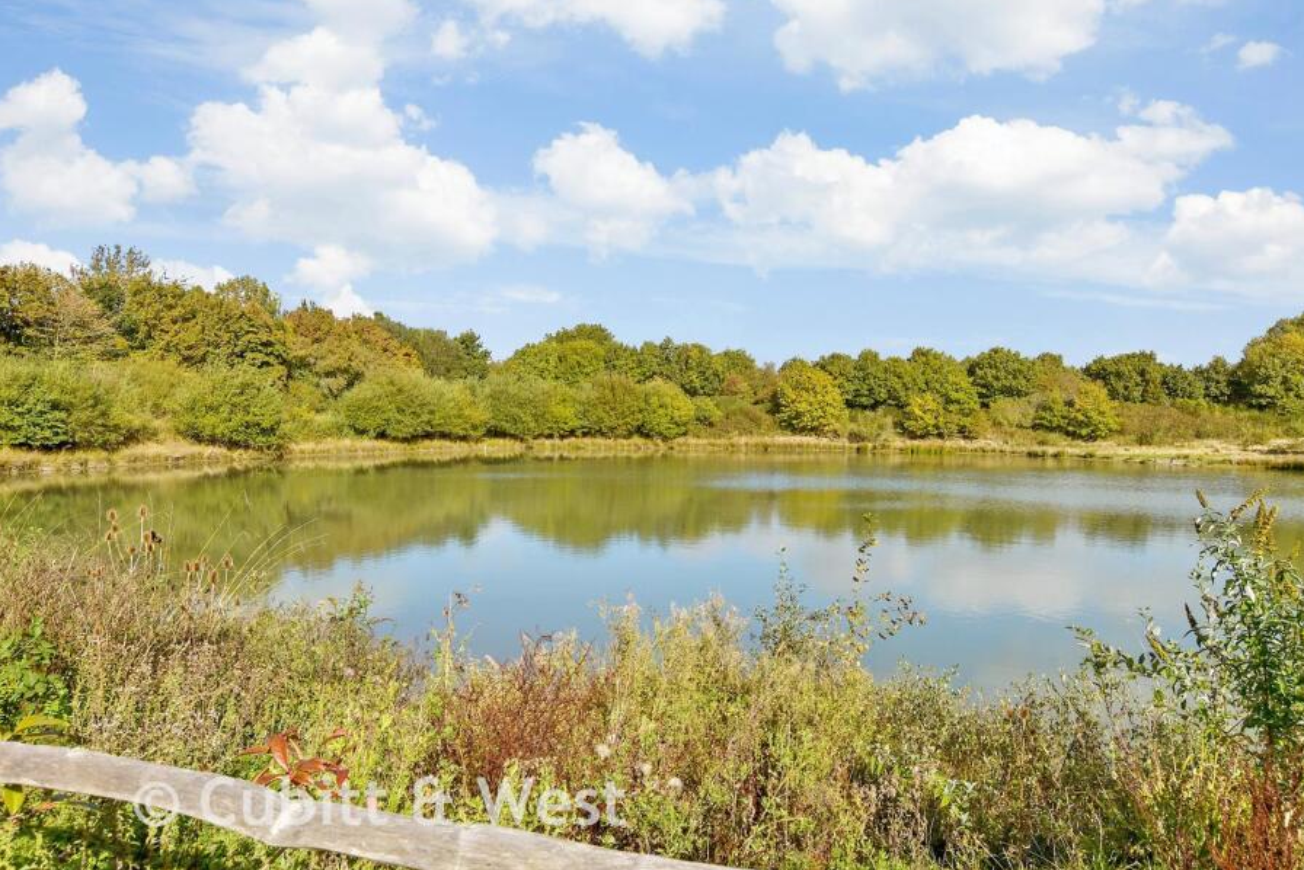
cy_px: 462
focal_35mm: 24
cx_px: 617
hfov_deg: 73.7
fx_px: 870
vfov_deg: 53.1
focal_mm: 14
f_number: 8
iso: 200
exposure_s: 1/1000
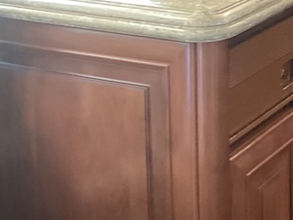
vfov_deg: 13.4
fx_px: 872
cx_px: 442
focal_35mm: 103
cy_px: -123
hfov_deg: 17.2
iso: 320
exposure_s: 1/30
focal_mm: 3.3
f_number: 2.4
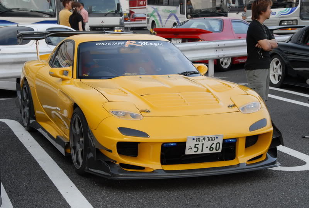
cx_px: 154
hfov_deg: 25.9
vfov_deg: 17.6
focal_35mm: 78
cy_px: 104
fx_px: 671
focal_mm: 52
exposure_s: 1/45
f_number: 9
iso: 400
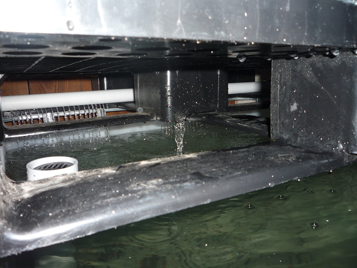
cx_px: 178
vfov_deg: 46.8
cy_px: 134
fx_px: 309
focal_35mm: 30
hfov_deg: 60.0
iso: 100
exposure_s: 1/30
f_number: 3.3
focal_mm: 5.2
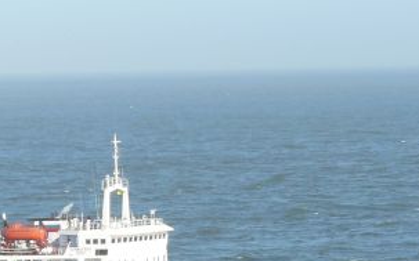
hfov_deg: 7.8
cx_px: 440
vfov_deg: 4.9
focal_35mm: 269
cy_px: 255
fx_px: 3070
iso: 100
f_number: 5.6
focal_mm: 15.8
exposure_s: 1/400
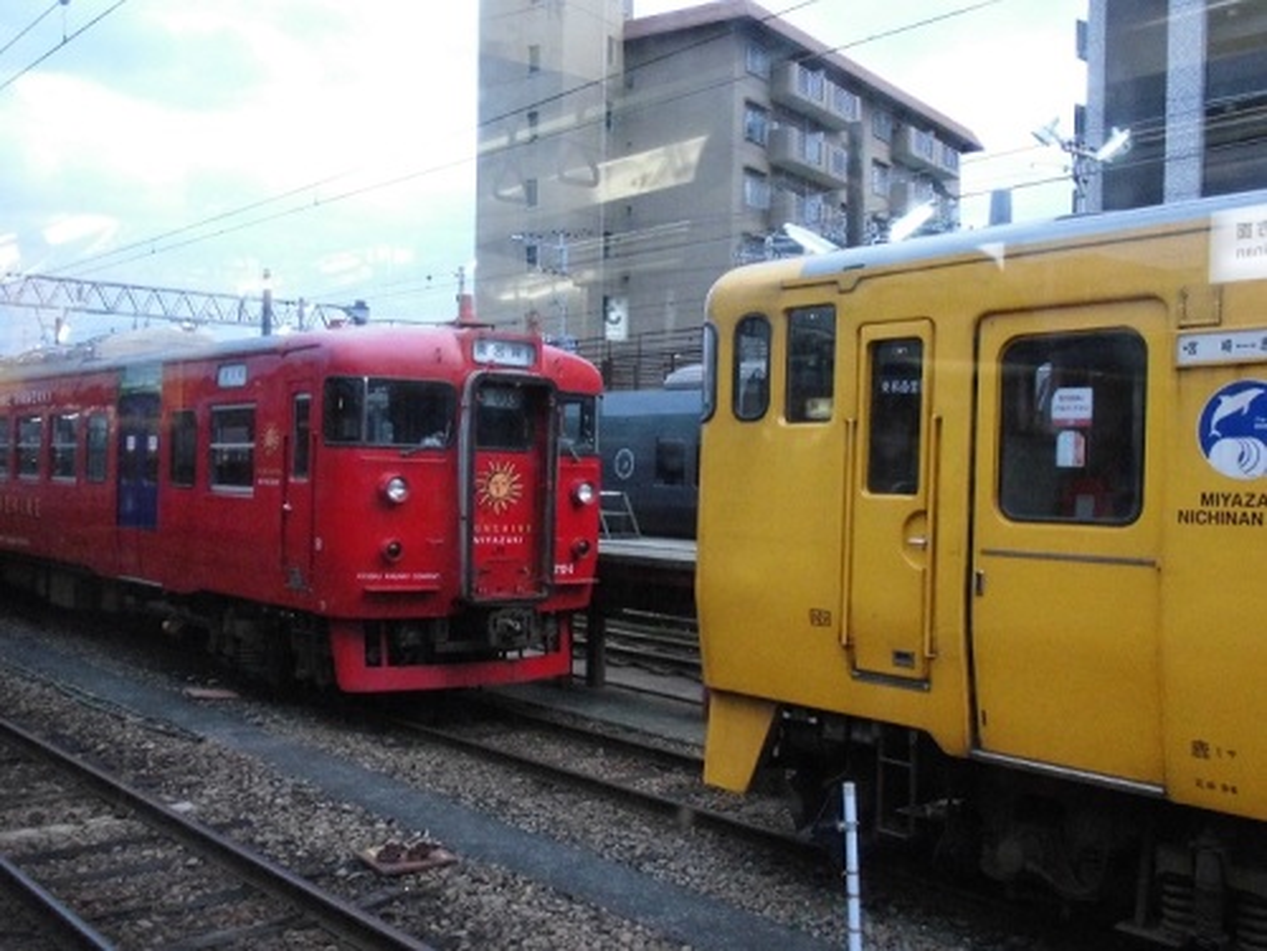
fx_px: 1244
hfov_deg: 54.0
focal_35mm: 34
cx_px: 634
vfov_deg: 41.8
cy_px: 476
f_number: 3.4
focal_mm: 6.01
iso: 800
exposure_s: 1/60
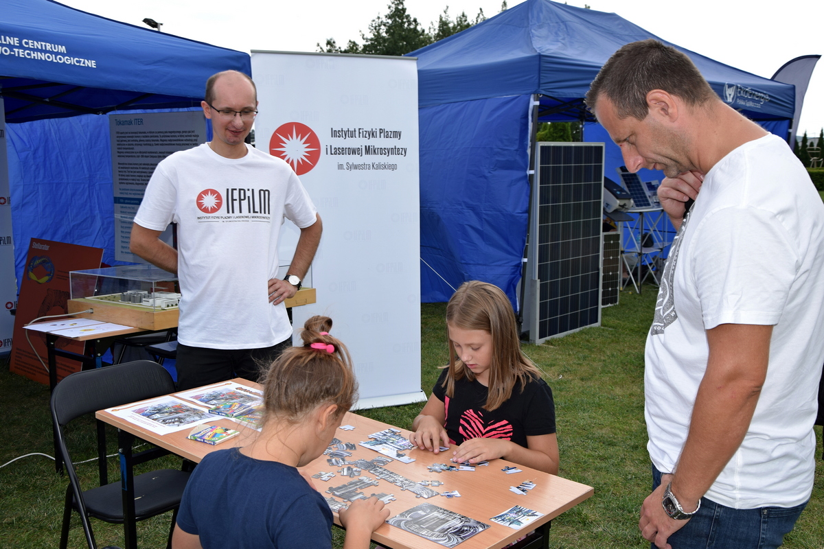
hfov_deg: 53.1
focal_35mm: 36
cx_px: 412
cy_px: 274
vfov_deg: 36.9
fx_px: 824
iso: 100
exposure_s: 1/200
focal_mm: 24
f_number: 7.1
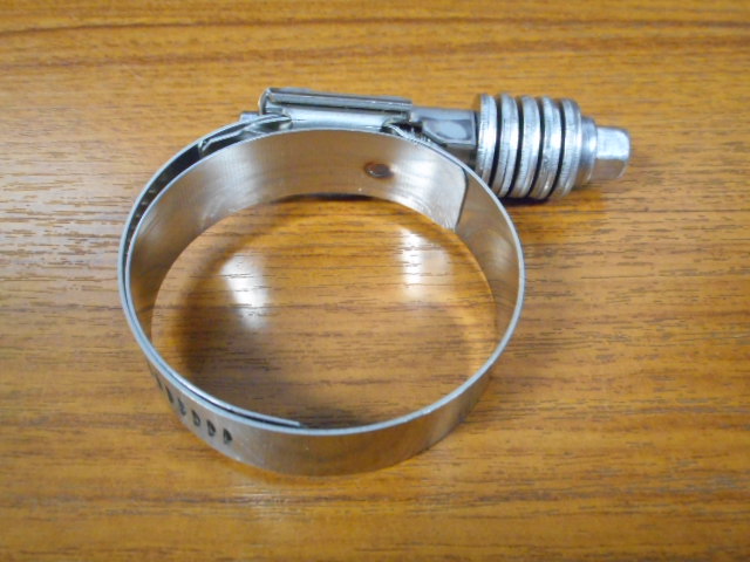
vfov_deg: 41.8
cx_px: 375
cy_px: 281
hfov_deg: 54.0
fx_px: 737
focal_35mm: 34
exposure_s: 1/6
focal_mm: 6
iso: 800
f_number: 4.2
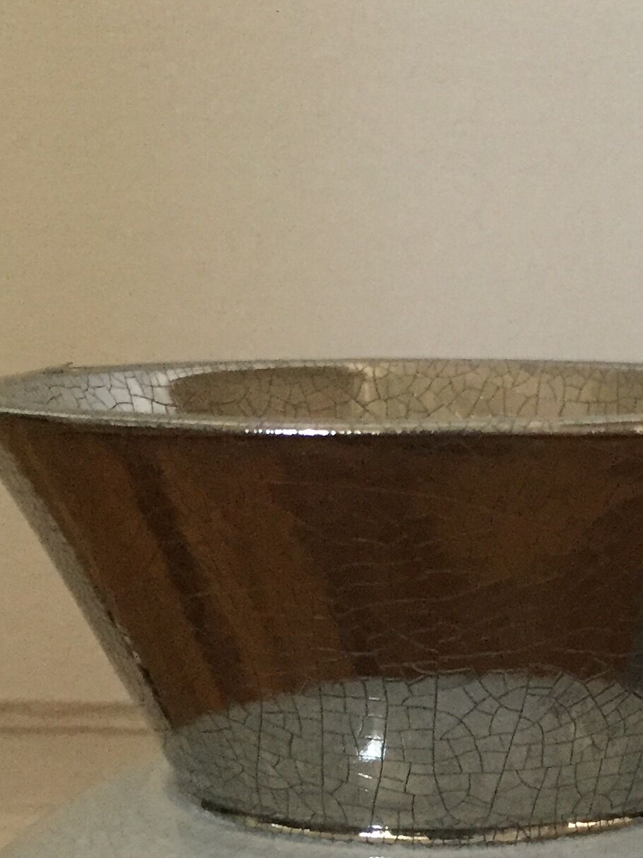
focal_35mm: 78
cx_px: 678
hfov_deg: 18.3
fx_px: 1933
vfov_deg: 24.1
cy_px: 823
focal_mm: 4.15
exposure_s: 1/25
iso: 250
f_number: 2.2
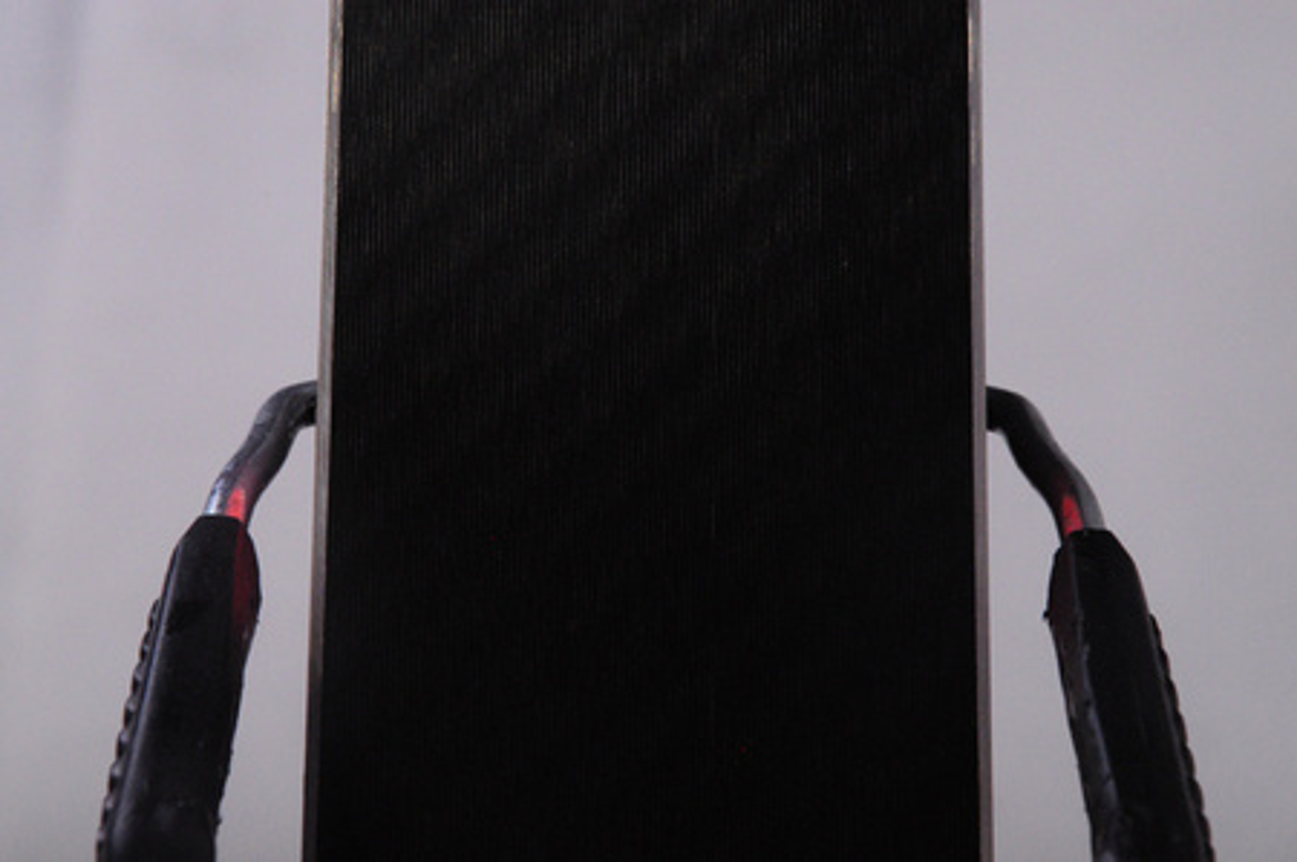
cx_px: 648
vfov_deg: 8.7
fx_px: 5668
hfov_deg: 13.1
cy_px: 431
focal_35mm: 158
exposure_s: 1/180
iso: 3200
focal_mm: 105
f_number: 16
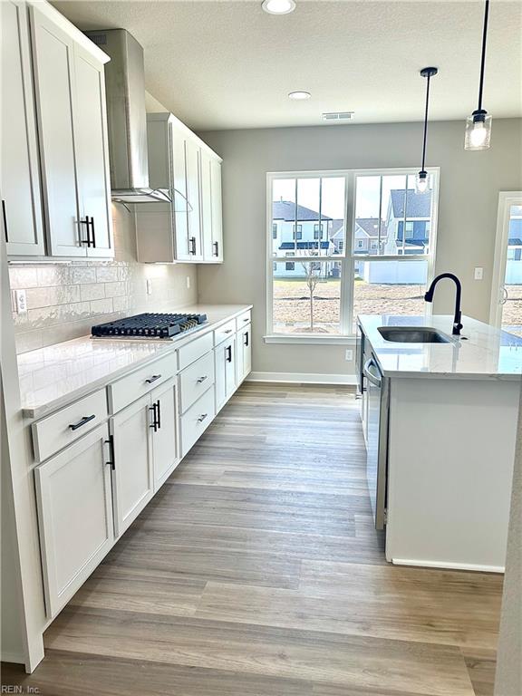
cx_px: 261
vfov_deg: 71.6
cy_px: 348
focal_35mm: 24
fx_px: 483
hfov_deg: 56.8
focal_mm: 6.86
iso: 80
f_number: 1.78
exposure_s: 1/541
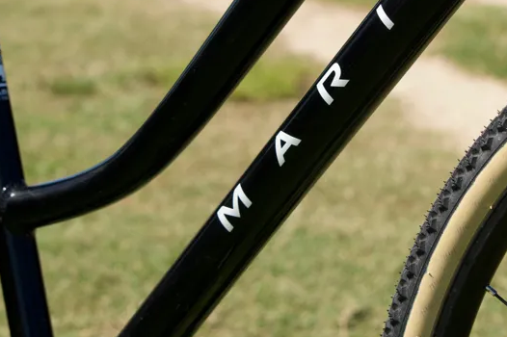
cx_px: 329
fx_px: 2023
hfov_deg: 14.3
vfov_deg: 9.5
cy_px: 119
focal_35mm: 144
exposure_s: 1/320
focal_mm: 63
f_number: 5.6
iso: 160
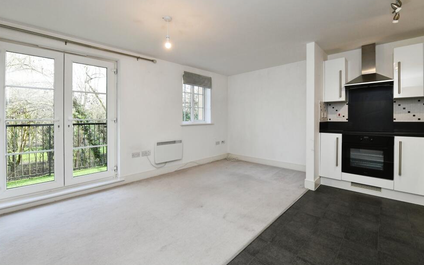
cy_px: 121
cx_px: 216
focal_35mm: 16
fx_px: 185
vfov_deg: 71.1
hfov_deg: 97.8
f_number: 8
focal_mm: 15
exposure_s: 1/60
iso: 800
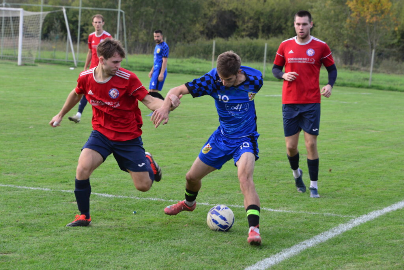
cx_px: 202
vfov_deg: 10.2
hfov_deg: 15.2
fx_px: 1515
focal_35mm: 135
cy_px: 135
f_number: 9
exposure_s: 1/320
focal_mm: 135
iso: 2000
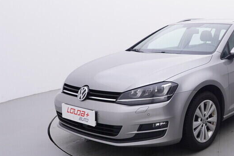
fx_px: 286
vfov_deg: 30.5
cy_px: 68
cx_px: 220
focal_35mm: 44
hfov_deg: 40.4
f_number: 5
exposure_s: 1/80
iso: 200
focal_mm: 15
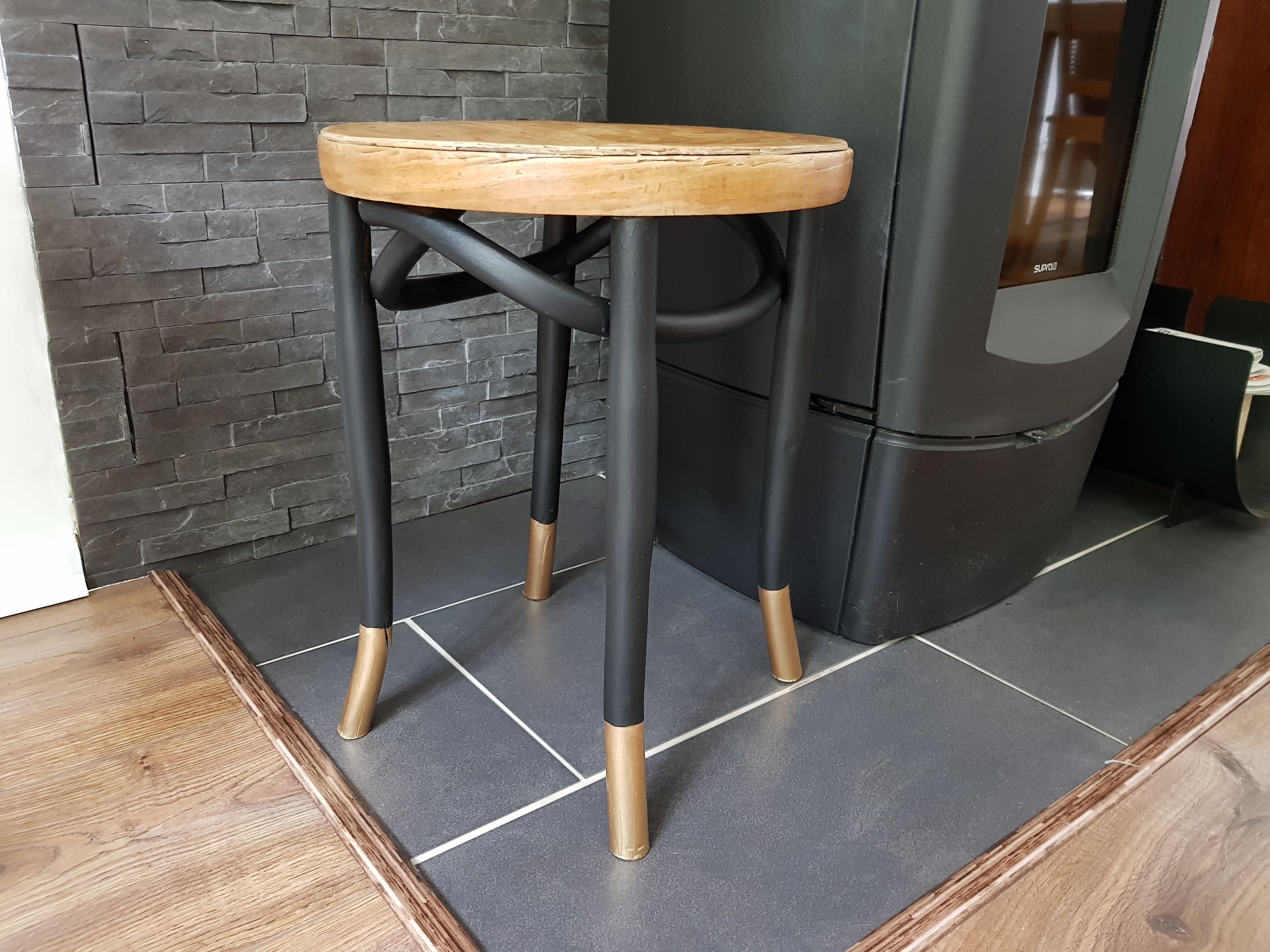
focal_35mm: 26
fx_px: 954
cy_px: 476
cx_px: 635
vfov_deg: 53.1
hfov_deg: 67.3
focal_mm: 4.2
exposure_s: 1/16
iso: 200
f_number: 1.7
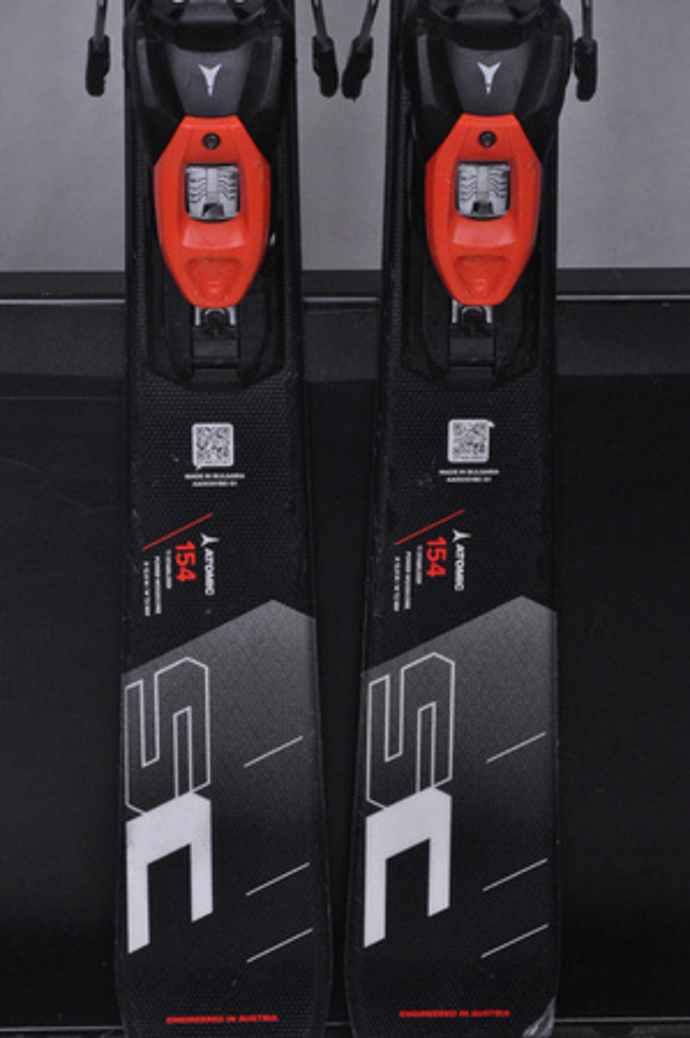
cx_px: 345
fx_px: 3890
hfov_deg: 10.1
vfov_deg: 15.2
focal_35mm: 135
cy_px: 519
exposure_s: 1/125
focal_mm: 90
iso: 3200
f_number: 9.5
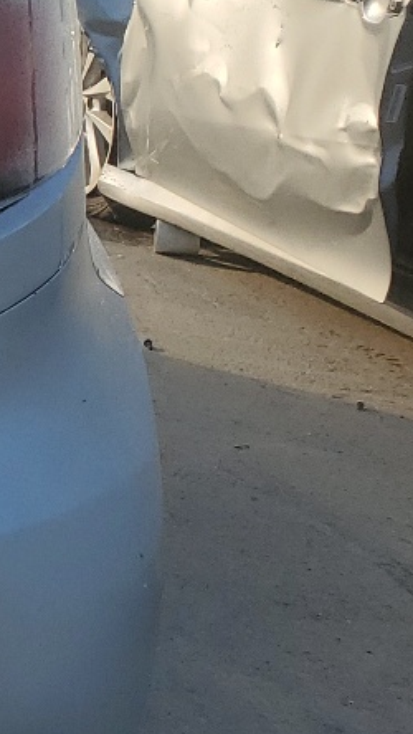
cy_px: 170
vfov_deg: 20.8
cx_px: -730
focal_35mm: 102
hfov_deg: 9.7
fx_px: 1984
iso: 50
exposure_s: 1/2500
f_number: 1.5
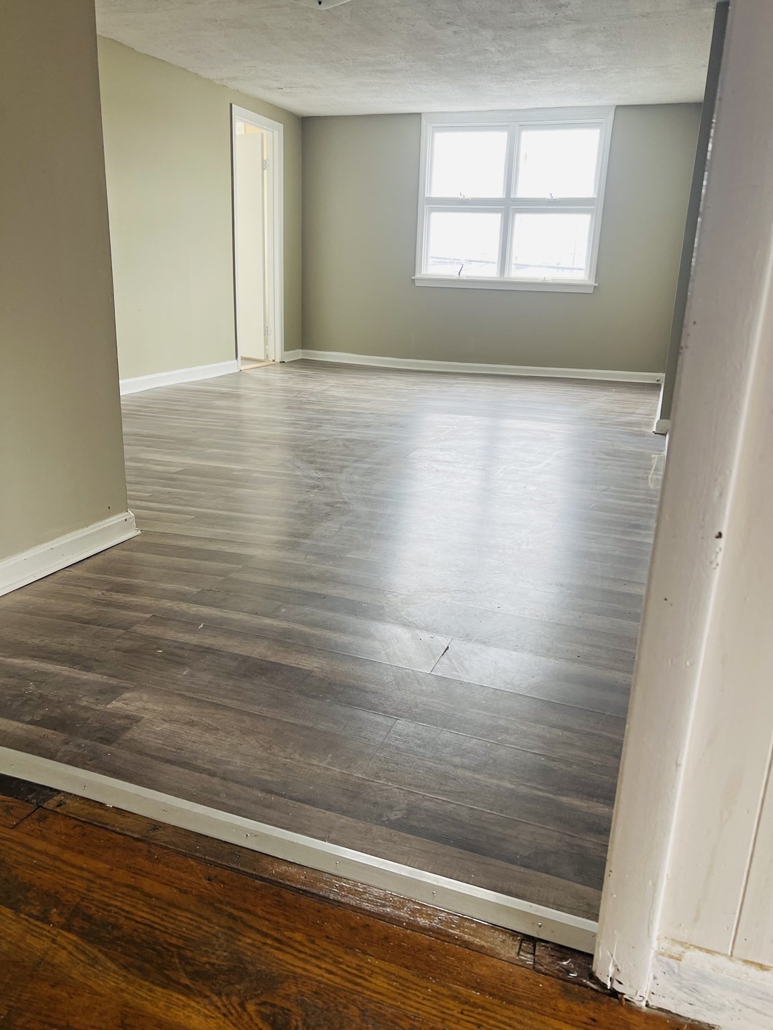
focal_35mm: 26
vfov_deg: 67.3
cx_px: 386
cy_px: 515
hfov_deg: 53.1
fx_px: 774
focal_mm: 5.7
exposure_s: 1/121
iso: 64
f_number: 1.5
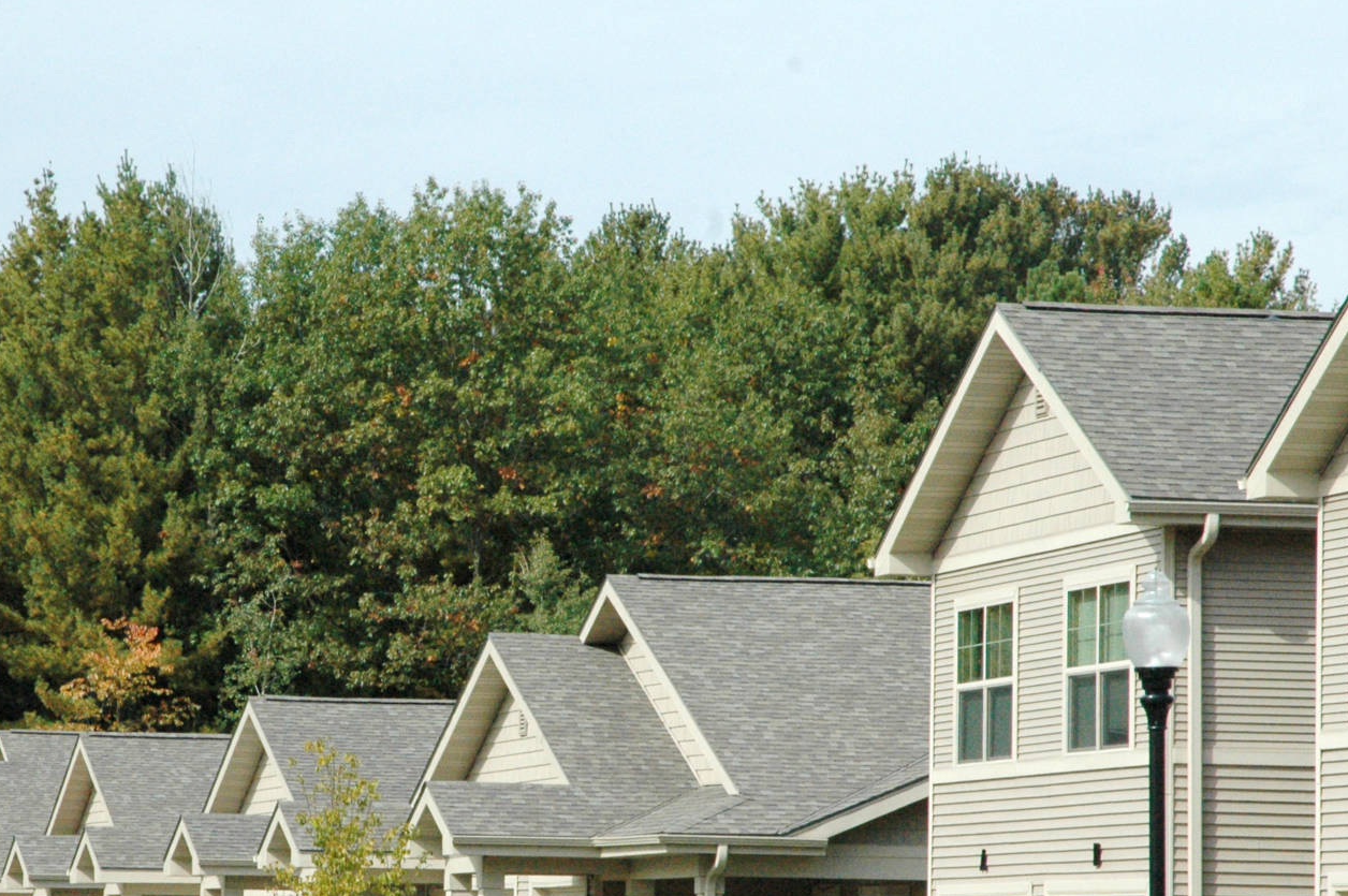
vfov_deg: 7.6
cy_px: 686
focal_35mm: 181
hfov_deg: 11.4
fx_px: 6771
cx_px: 435
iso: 1000
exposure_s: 1/800
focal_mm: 70
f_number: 16
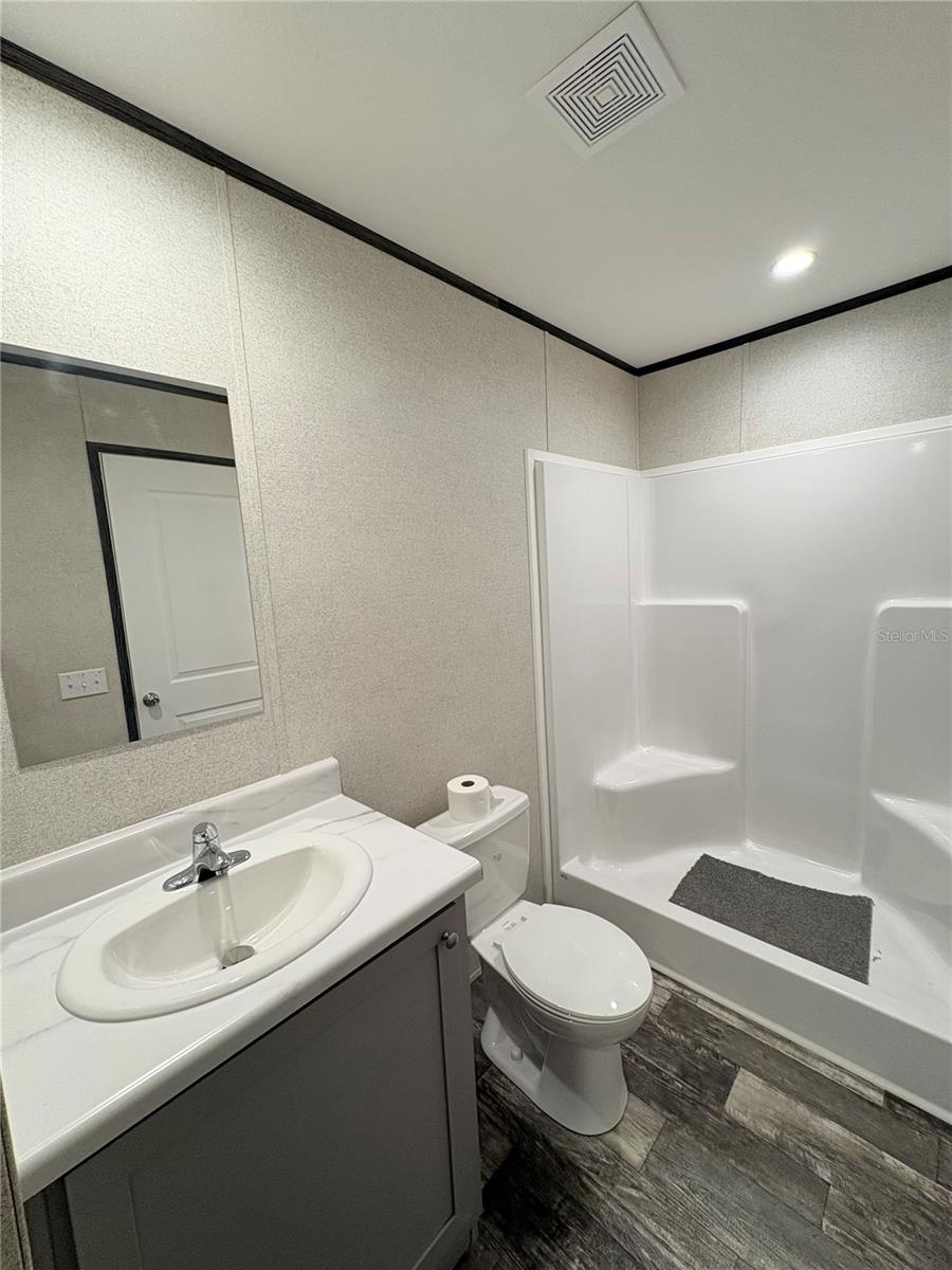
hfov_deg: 85.7
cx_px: 476
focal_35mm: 14
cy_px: 635
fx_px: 513
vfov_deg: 102.1
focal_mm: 2.22
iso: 125
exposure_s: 1/60
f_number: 2.2
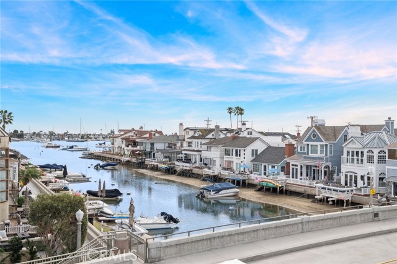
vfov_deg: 37.8
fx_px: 386
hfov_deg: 54.5
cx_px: 198
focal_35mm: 35
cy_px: 132
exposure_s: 1/250
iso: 100
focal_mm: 35
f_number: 9
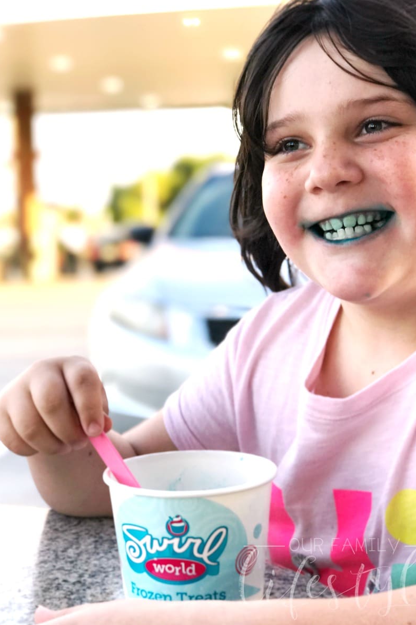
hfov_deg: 22.6
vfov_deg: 33.4
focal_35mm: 60
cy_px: 313
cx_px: 219
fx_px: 1041
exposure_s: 1/60
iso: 32
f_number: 2.8
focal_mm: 6.6
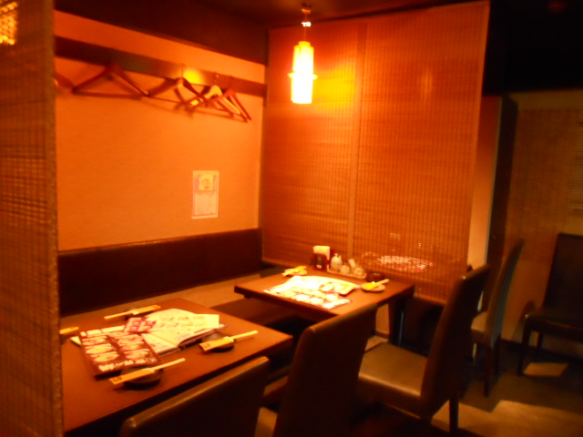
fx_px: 472
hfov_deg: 63.4
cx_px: 292
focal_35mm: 28
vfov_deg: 49.7
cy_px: 218
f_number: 2.7
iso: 800
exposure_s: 1/4
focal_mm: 5
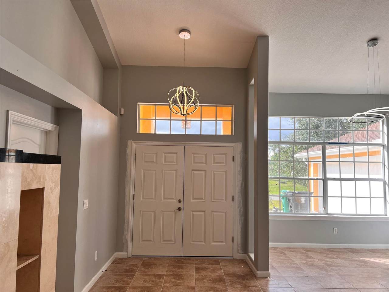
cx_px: 194
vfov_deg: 53.1
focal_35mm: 26
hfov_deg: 67.3
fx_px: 292
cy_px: 146
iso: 50
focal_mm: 5.7
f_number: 1.5
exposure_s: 1/738
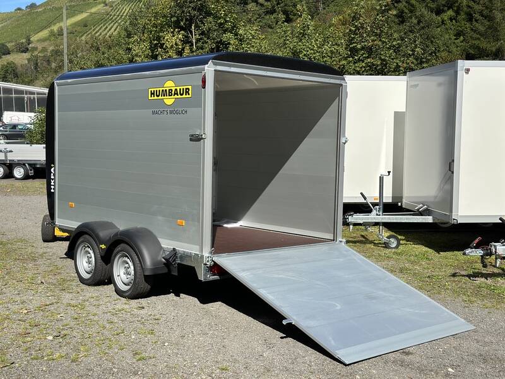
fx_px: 700
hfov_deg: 39.7
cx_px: 252
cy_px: 190
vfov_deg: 30.3
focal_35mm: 48
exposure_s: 1/5263
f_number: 1.78
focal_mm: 6.86
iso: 80
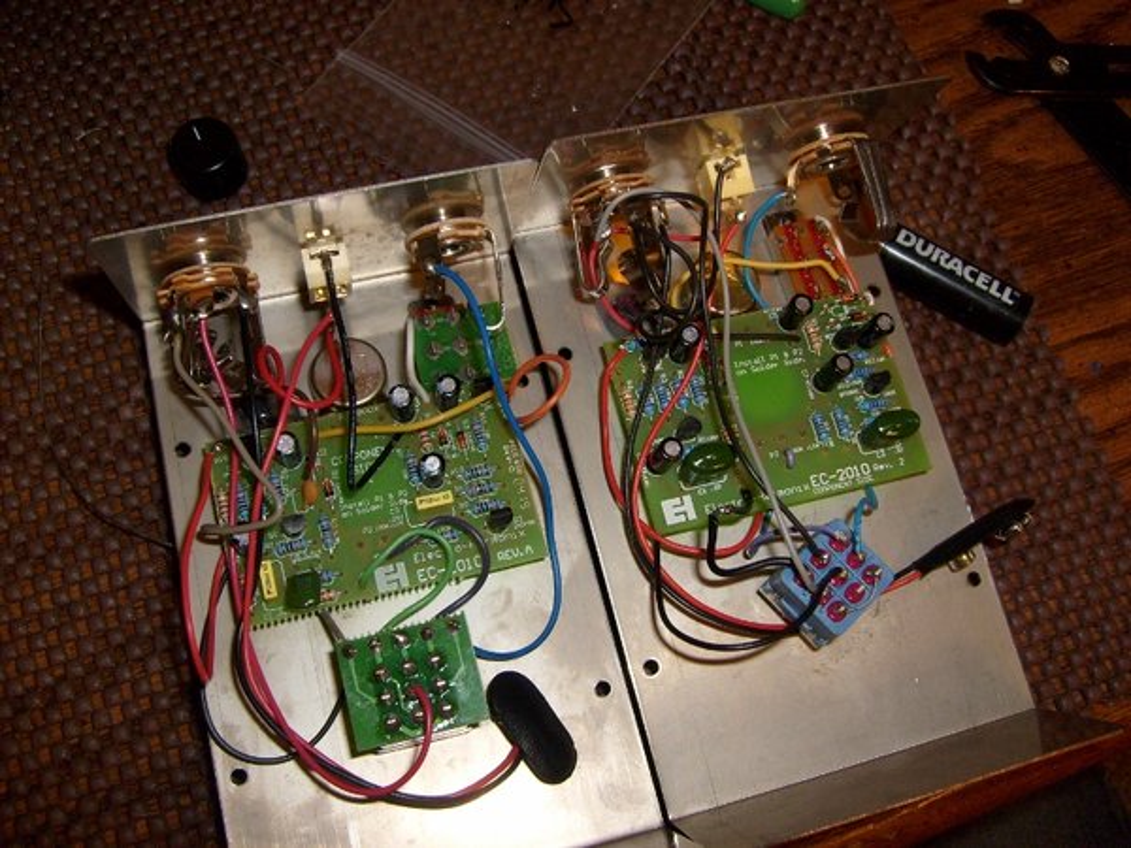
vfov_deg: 40.7
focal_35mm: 35
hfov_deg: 52.6
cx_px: 566
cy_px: 424
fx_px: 1144
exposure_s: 1/45
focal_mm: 5.8
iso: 100
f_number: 2.8
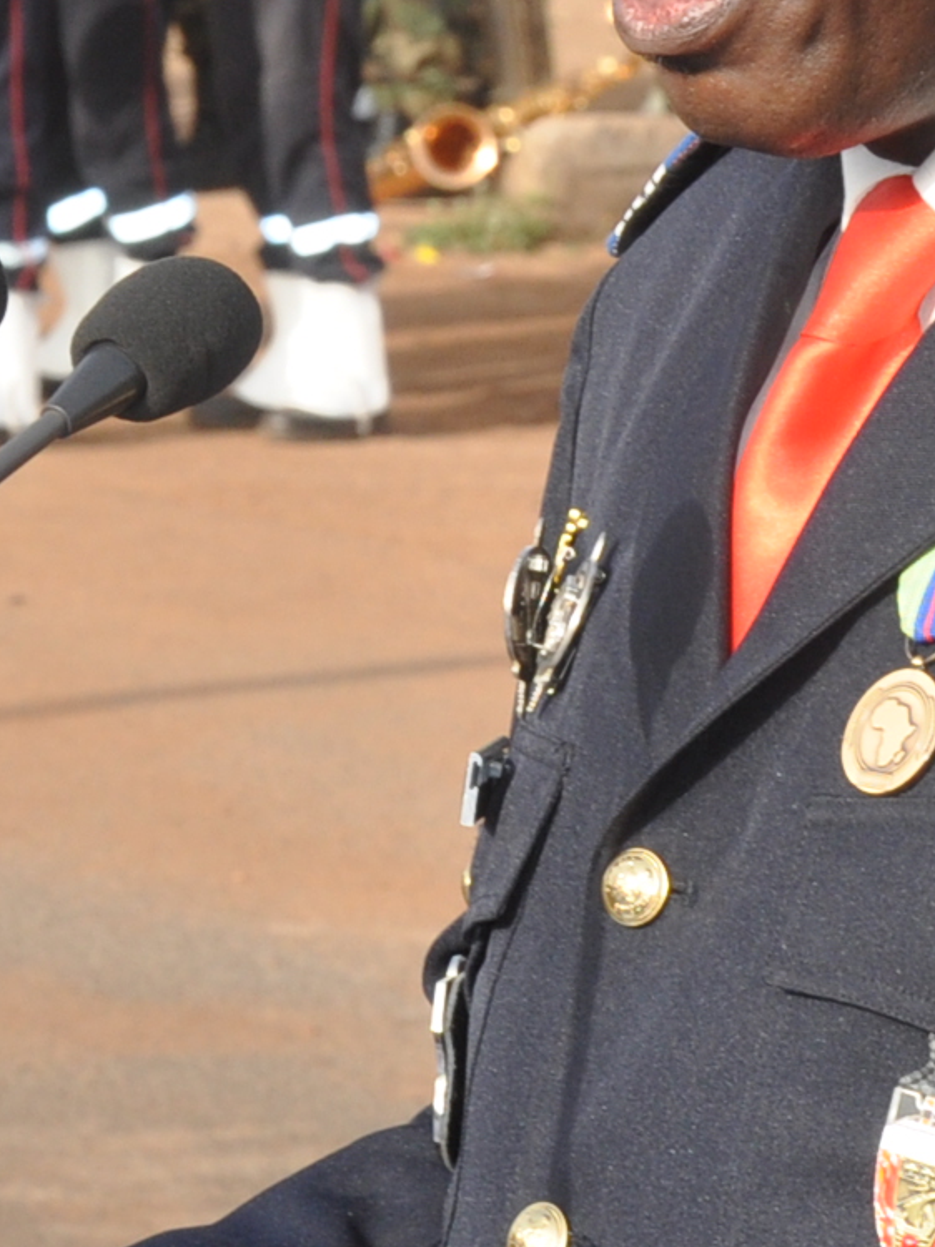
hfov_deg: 4.8
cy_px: 467
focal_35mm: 309
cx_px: 907
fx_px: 11135
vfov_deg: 6.4
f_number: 11
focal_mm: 50
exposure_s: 1/200
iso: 400
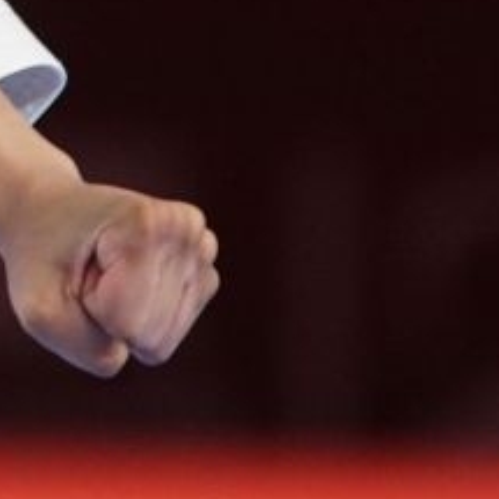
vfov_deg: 0.8
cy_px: -703
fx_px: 34836
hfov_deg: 0.8
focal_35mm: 2136
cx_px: -534
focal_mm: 200
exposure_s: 1/250
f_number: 3.2
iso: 640
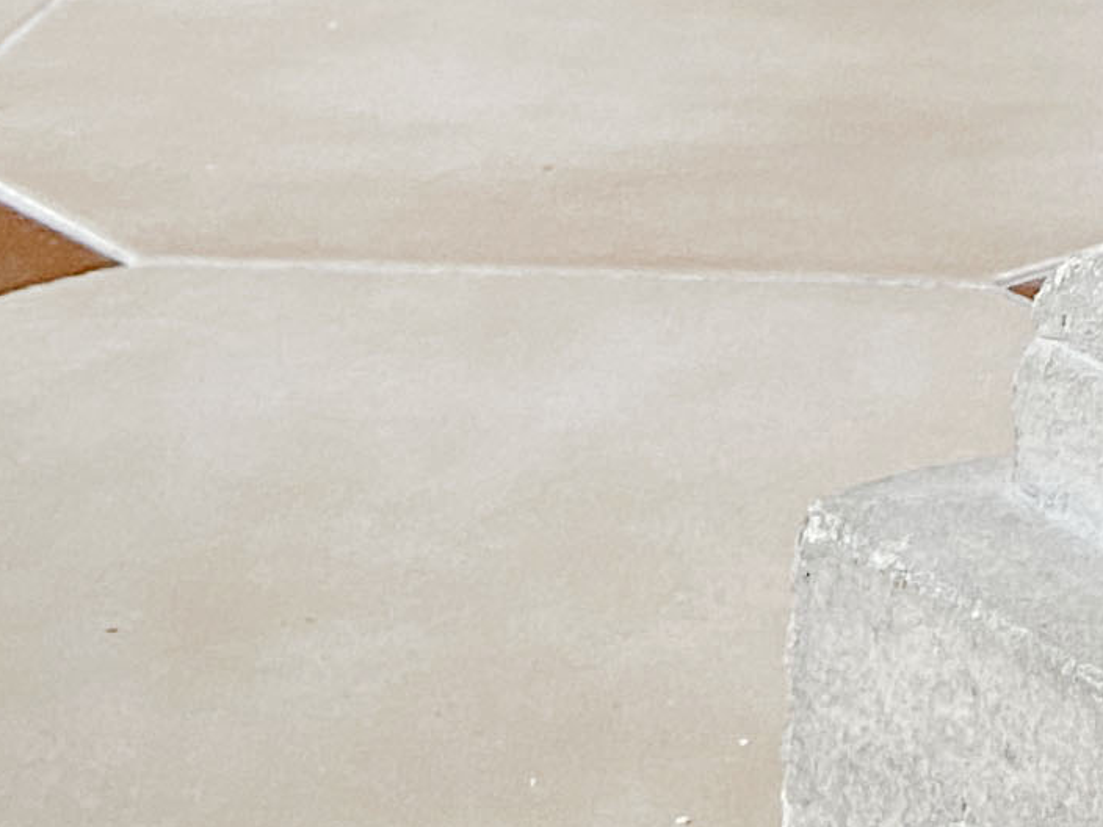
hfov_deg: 12.7
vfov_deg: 8.6
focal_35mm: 149
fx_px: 4748
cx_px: 1534
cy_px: -1522
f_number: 1.8
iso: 160
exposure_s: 1/60
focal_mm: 4.25
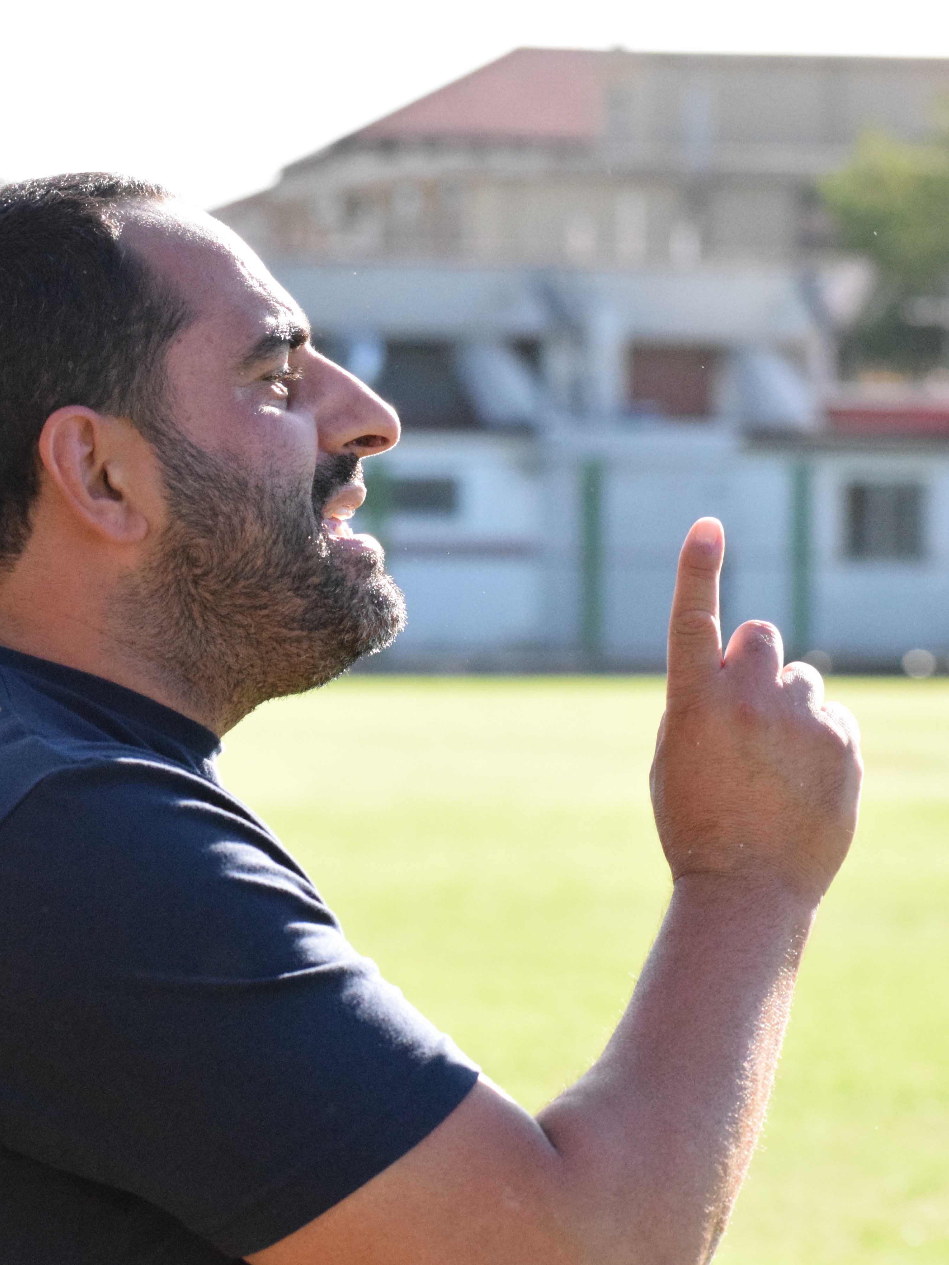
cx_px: 223
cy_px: 633
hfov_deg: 6.8
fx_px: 7932
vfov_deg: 9.1
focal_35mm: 217
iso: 5000
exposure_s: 1/4000
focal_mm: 100
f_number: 7.1
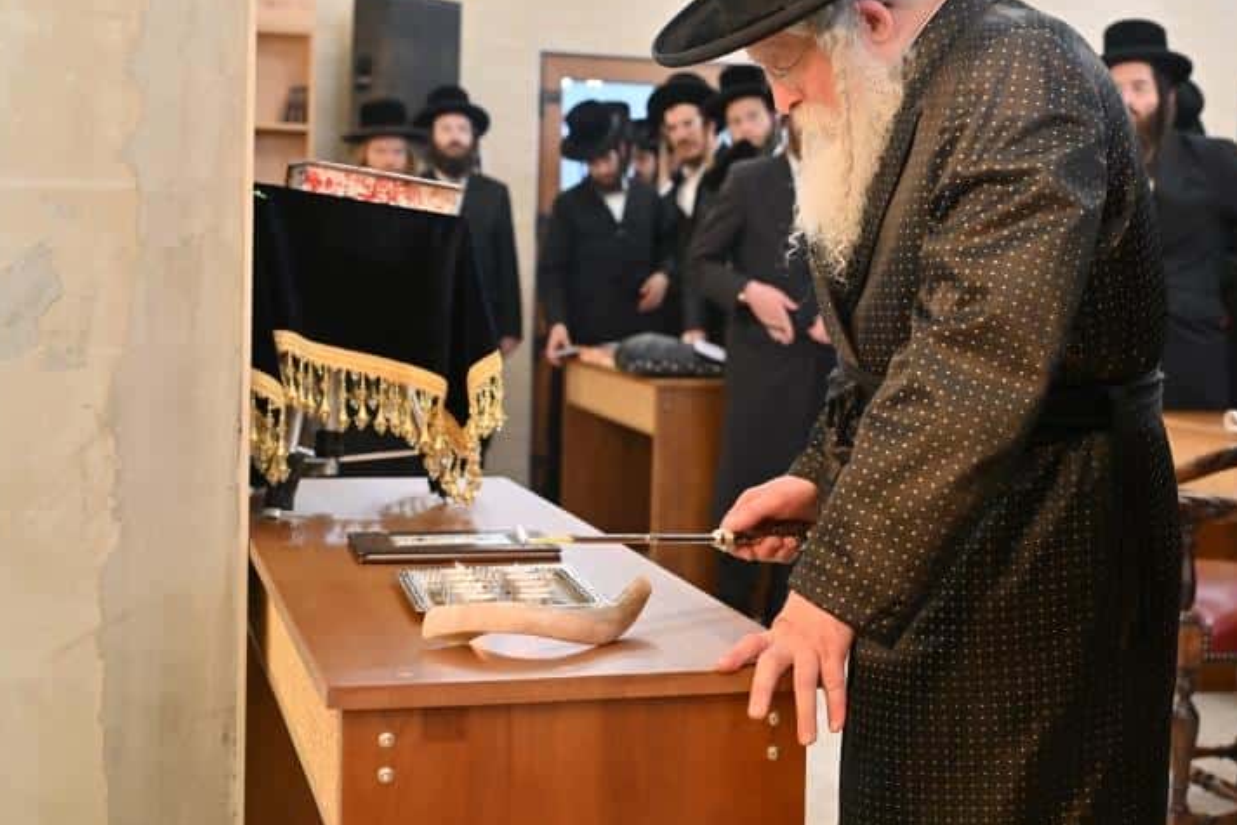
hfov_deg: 33.7
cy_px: 353
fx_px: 2028
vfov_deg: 23.0
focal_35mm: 59
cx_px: 817
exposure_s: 1/160
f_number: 4
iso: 640
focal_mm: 41
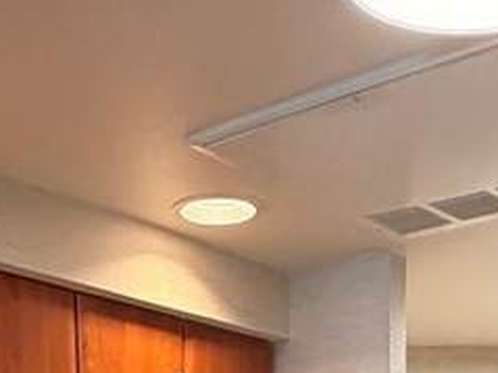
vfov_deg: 16.2
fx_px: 1078
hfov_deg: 26.0
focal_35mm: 75
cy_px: 696
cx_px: 223
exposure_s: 1/120
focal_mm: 2.22
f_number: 2.2
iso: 250
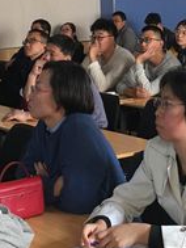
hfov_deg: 15.9
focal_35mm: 92
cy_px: -18
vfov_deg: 20.4
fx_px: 658
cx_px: 161
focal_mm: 4.15
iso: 64
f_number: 2.2
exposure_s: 1/17
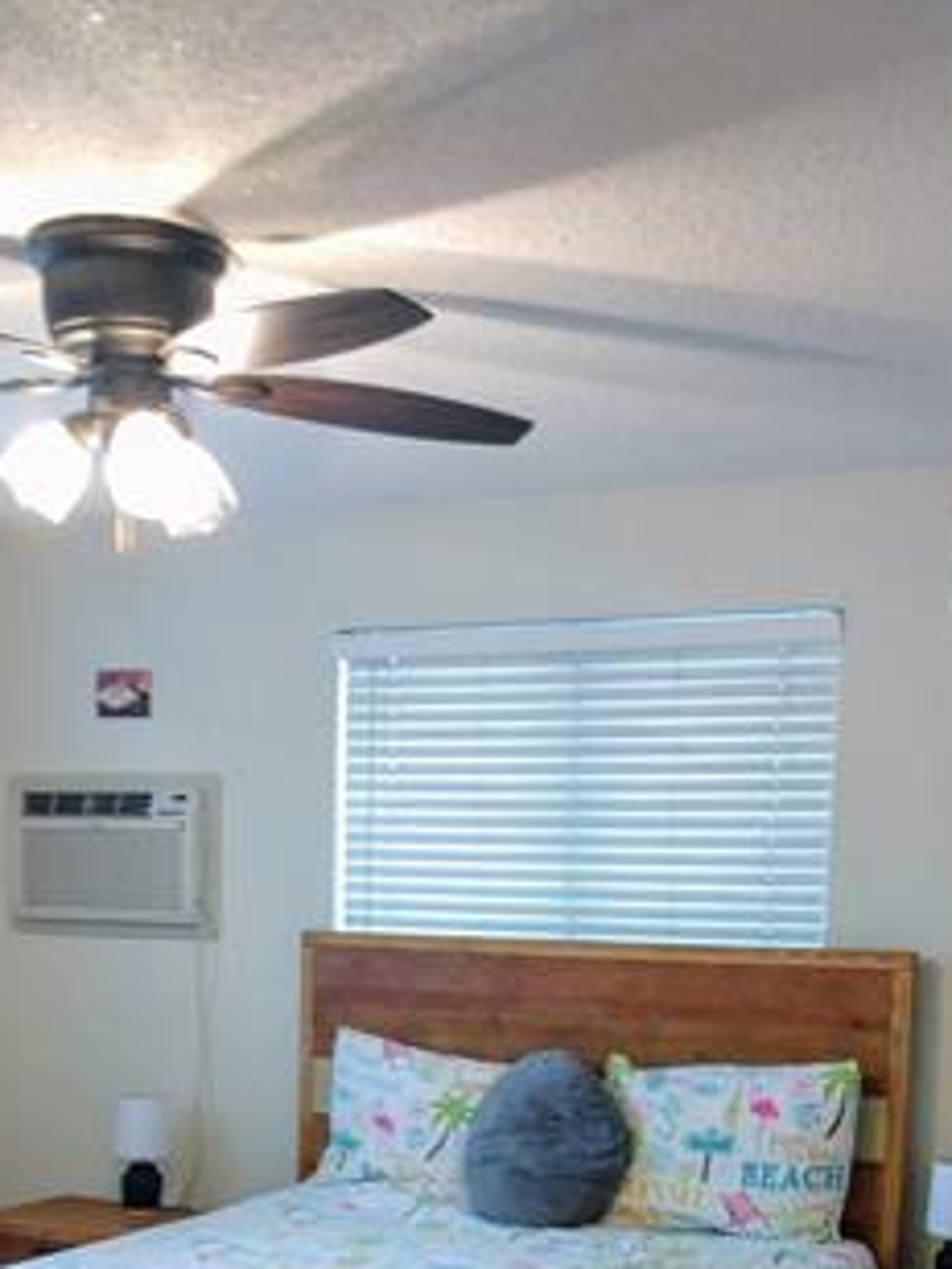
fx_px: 1430
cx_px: 420
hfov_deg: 36.8
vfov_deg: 43.9
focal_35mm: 39
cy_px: 1129
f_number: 2
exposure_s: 1/30
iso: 294
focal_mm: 3.54
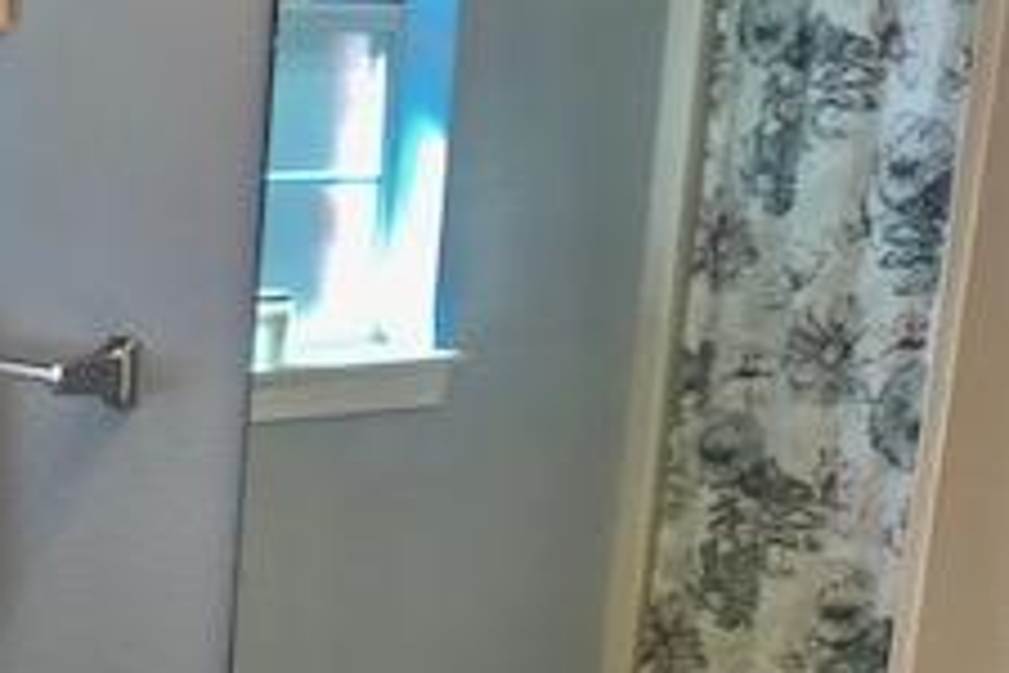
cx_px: -157
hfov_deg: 22.8
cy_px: 749
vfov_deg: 16.0
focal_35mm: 83
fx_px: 2326
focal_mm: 3.99
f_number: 1.8
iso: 40
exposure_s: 1/120
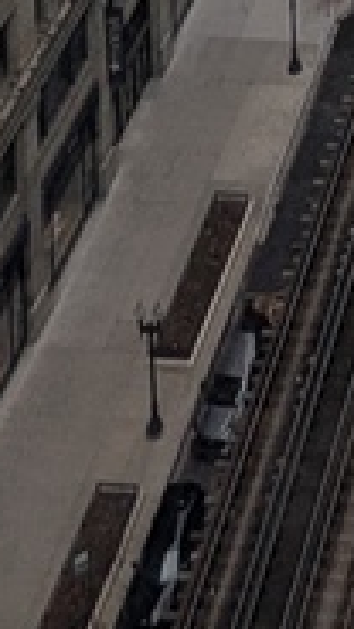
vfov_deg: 11.9
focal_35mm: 102
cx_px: 693
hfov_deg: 10.9
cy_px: -1190
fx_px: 1703
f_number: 2.2
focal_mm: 2.35
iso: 52
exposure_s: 1/463
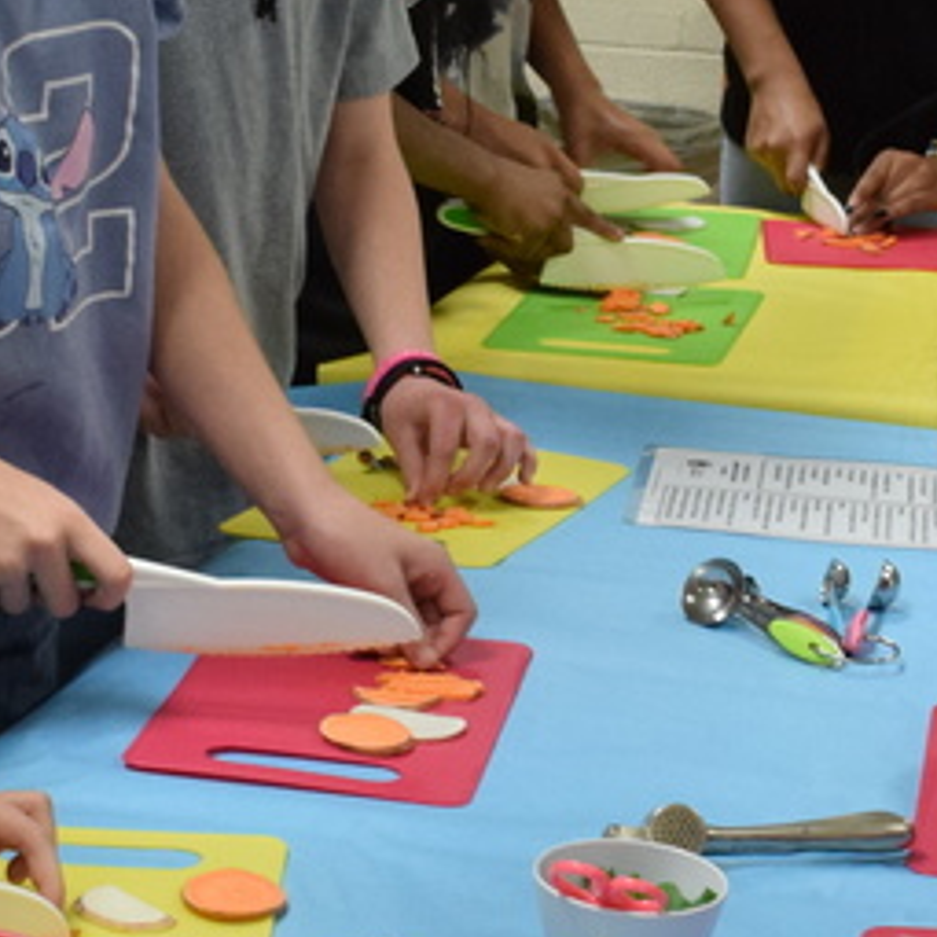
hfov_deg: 13.1
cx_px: 669
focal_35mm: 133
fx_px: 4073
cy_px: 564
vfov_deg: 13.1
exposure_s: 1/50
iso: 1600
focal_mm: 26
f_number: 8
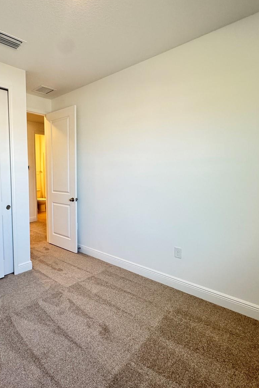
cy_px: 190
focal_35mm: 20
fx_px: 216
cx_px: 76
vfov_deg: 84.0
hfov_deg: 59.7
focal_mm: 2.22
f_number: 2.2
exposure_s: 1/120
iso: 320
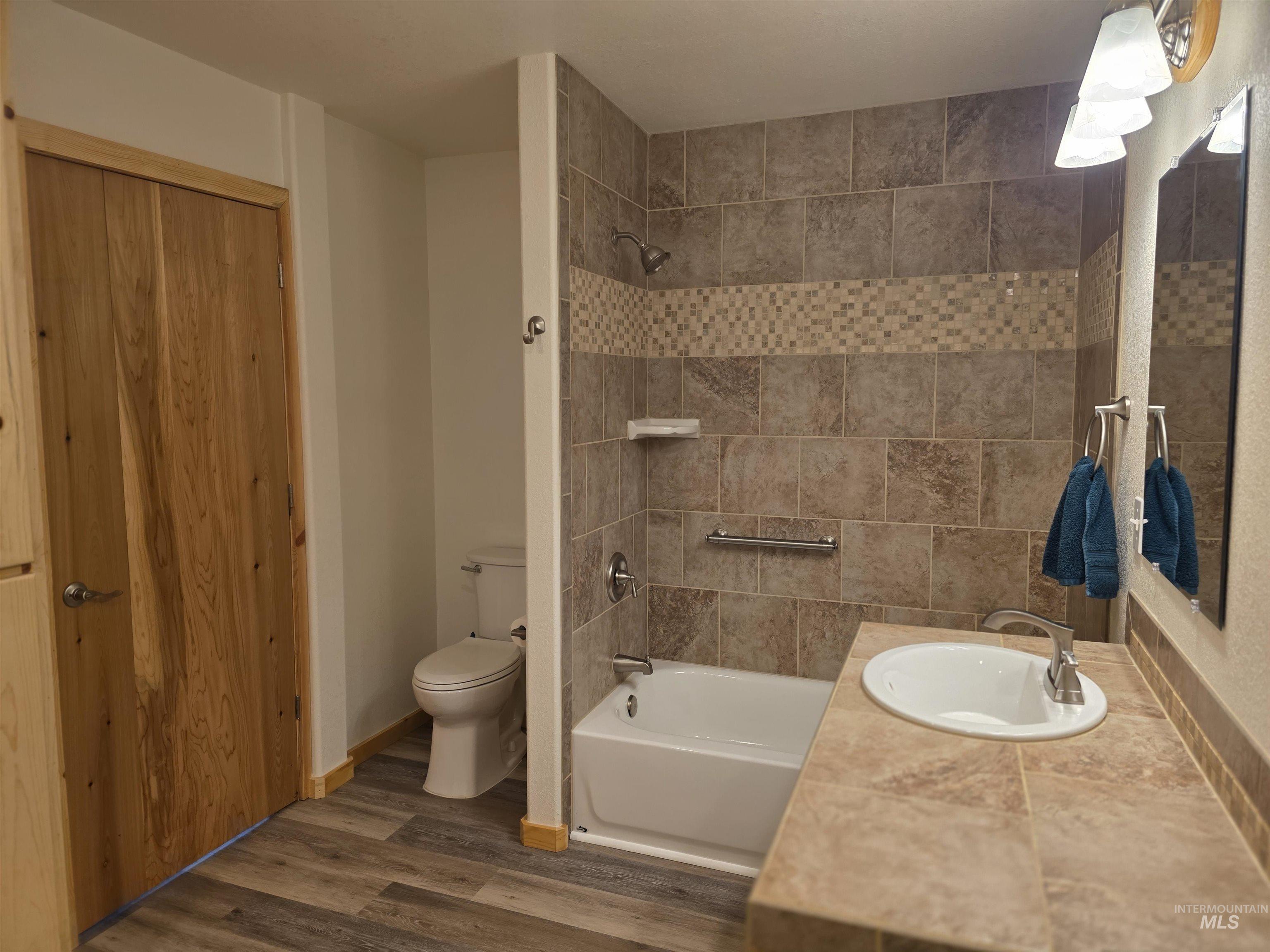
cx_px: 635
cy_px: 476
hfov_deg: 73.9
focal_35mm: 23
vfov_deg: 58.9
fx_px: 844
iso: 125
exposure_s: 1/120
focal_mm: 6.3
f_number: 1.7
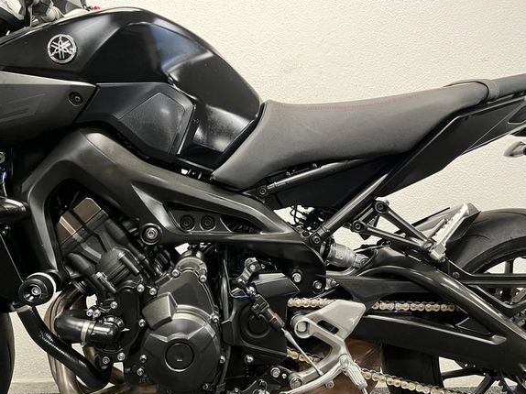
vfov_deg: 48.1
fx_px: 440
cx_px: 234
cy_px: 214
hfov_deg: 61.5
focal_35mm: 29
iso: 400
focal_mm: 5.1
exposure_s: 1/50
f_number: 1.6
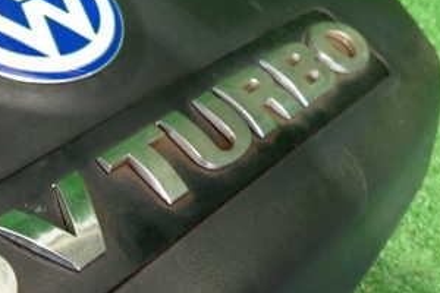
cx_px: 101
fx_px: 636
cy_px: 239
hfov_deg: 37.1
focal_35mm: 52
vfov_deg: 25.5
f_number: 2
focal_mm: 4.5
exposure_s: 1/30
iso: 800
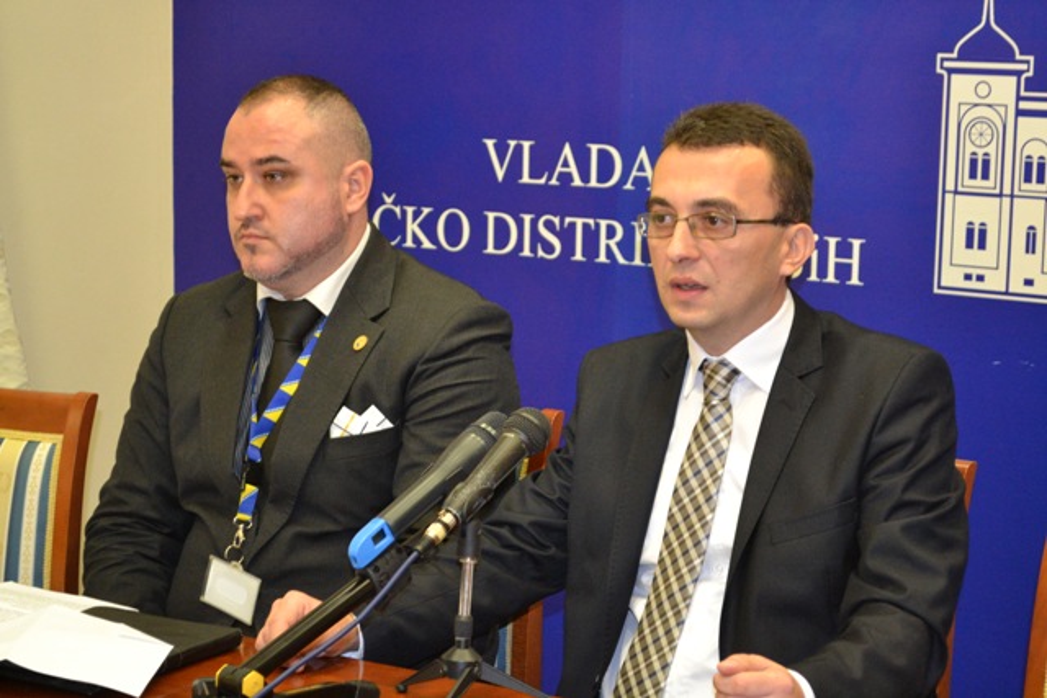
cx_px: 524
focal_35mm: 82
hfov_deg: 24.6
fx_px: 2400
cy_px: 349
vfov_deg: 16.6
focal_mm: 55
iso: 2500
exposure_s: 1/60
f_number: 5.6
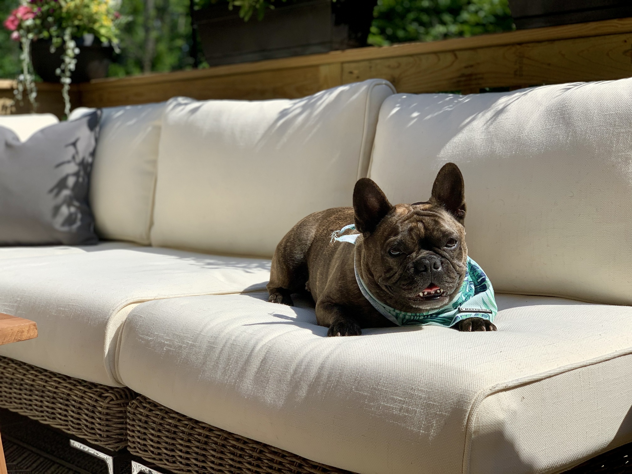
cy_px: 237
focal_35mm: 52
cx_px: 316
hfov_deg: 36.8
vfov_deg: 28.0
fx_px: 949
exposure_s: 1/1845
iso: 16
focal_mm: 6
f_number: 2.4
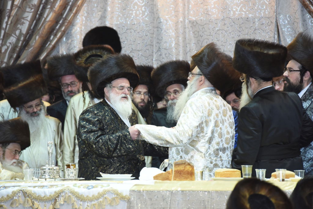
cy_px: 104
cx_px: 156
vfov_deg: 6.9
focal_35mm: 200
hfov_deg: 10.3
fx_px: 1739
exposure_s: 1/125
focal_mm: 200
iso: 2000
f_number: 4.5
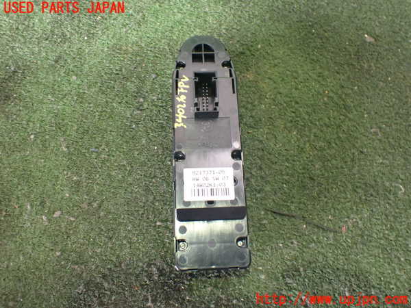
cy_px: 154
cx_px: 206
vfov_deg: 46.8
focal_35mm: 30
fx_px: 356
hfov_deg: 60.0
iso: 800
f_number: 2.3
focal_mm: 5.4
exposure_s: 1/40
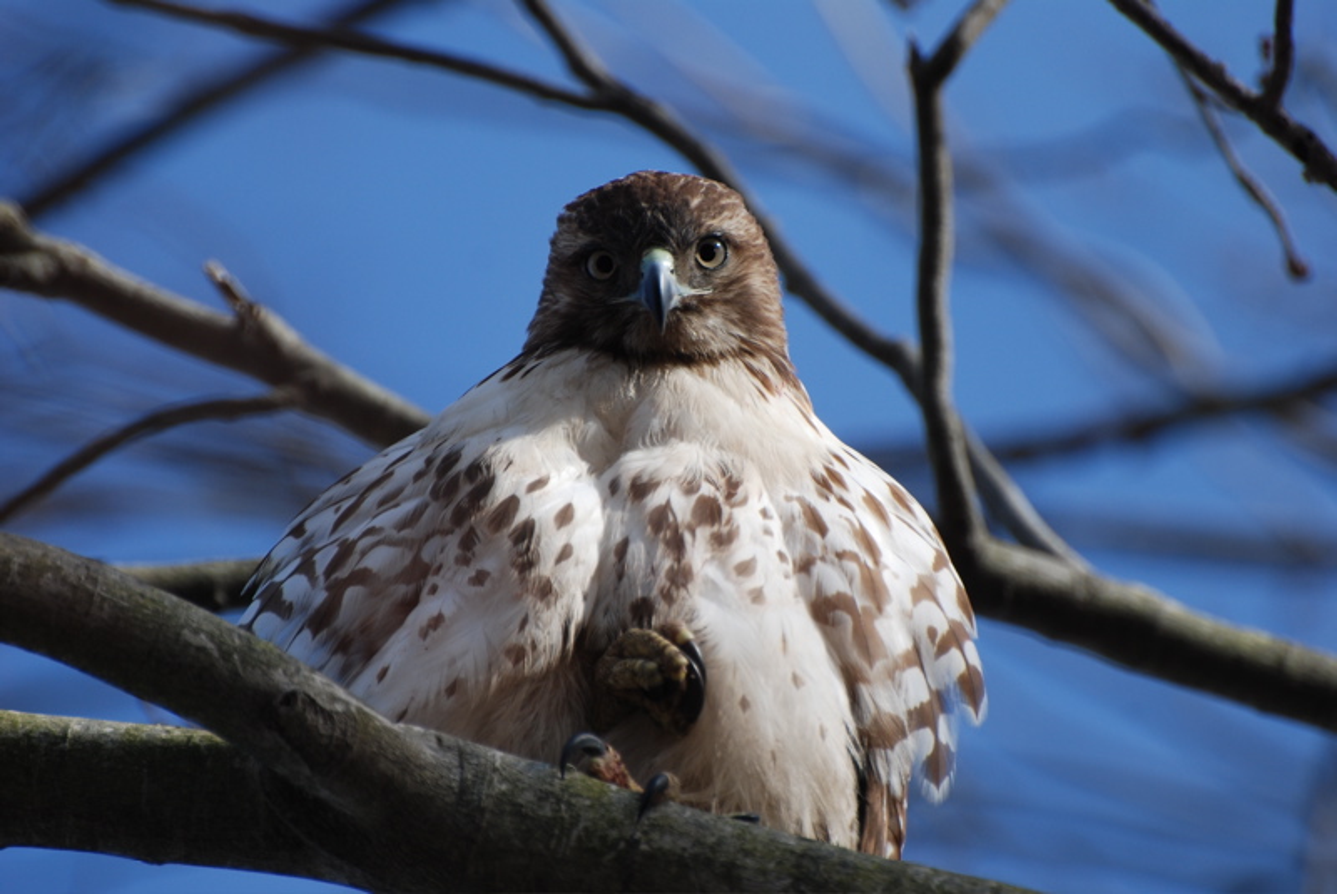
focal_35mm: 450
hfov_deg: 4.6
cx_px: 668
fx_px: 16727
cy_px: 447
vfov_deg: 3.1
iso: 220
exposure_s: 1/500
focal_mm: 300
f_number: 5.6
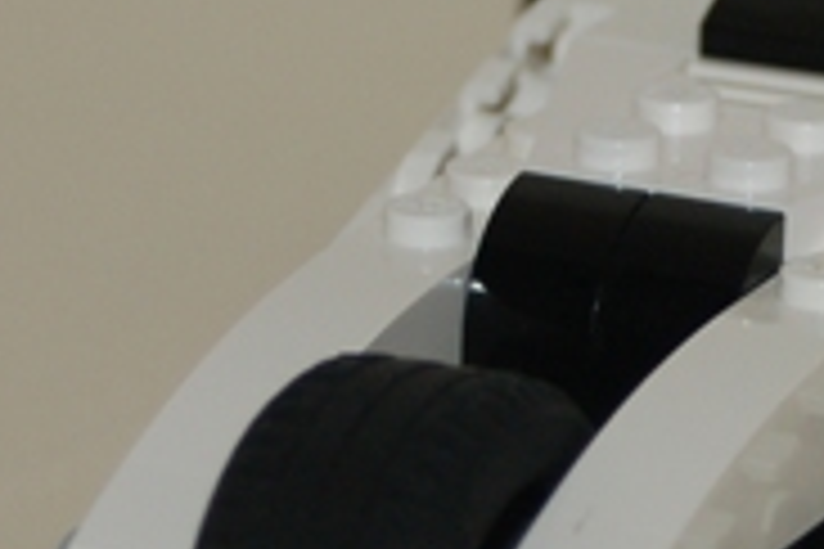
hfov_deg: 4.2
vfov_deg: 2.8
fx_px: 11283
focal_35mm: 493
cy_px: 297
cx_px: 977
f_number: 5.6
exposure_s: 1/60
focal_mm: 80
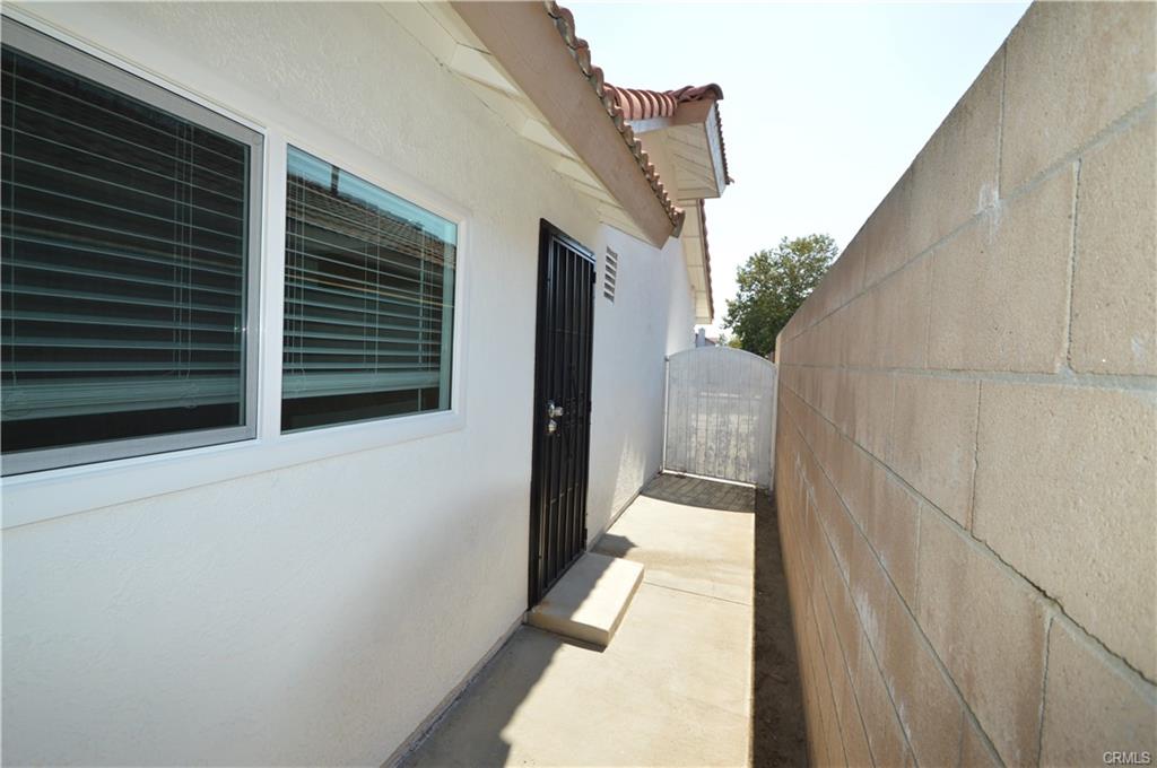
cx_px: 578
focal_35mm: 15
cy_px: 384
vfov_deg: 77.2
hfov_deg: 100.5
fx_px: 481
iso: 100
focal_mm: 10
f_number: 8
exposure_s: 1/200
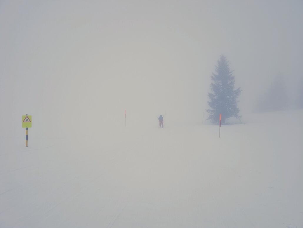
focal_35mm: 24
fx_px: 210
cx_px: 152
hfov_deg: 71.5
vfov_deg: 57.0
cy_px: 114
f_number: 1.68
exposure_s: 1/2994
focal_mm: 6.9
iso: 32
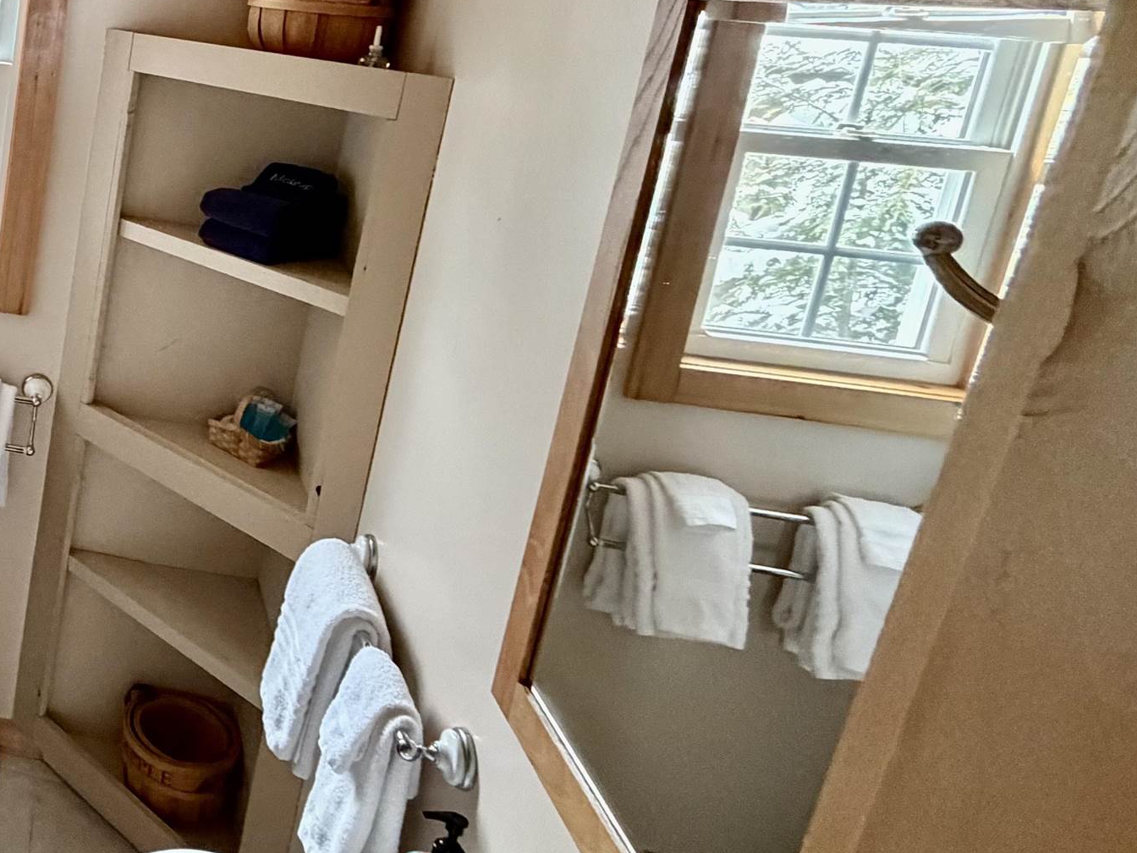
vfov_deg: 42.7
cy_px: 205
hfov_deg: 43.4
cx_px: -126
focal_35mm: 32
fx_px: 1051
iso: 800
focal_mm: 2.22
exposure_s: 1/60
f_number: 2.2
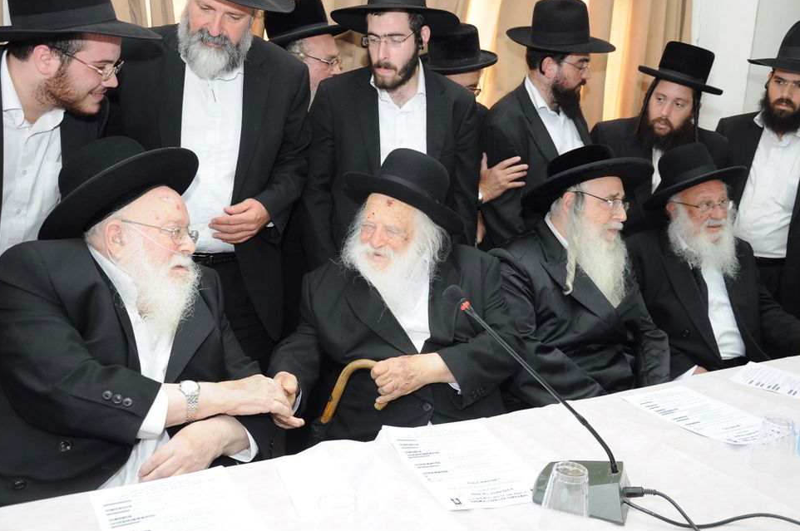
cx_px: 394
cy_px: 253
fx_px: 744
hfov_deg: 56.5
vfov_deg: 39.3
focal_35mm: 34
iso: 500
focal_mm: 21
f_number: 3.8
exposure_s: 1/60
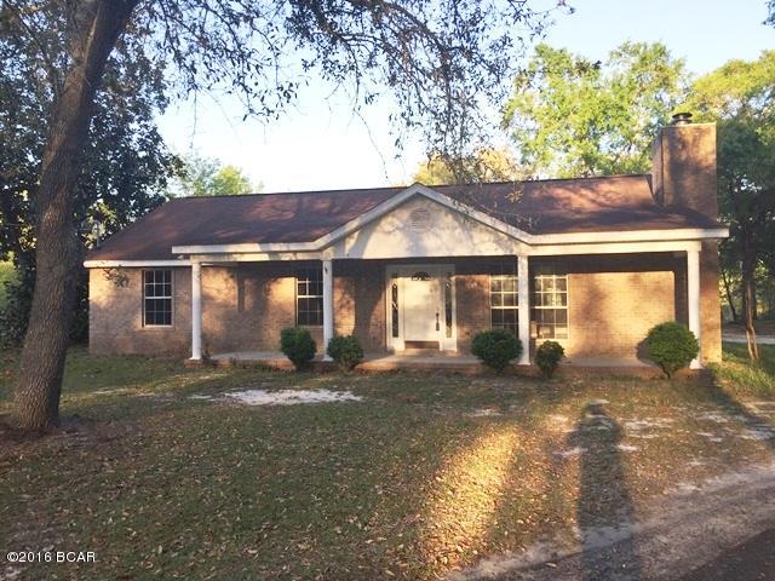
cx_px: 388
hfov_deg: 61.7
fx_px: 649
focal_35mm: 29
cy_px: 290
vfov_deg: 48.2
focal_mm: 4.15
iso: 32
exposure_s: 1/347
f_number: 2.2
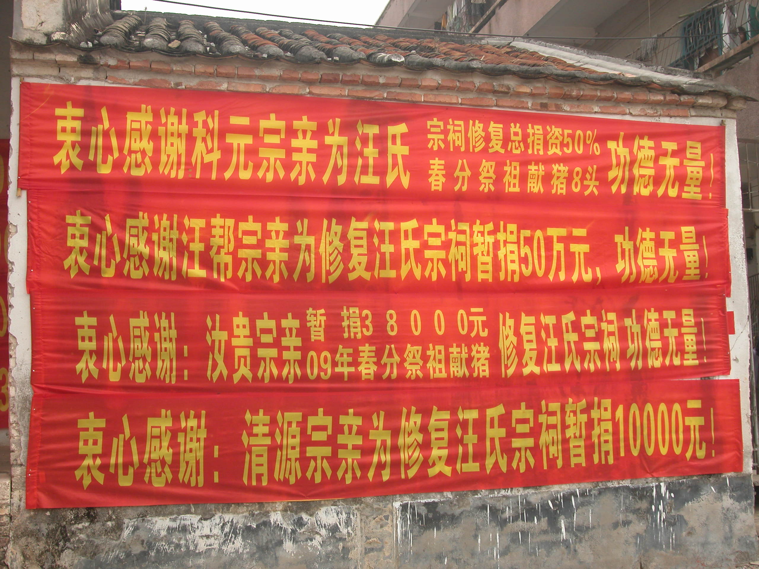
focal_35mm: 38
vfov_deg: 37.7
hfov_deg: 49.0
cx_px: 380
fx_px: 833
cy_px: 284
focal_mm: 9.7
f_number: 4.9
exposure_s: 1/232
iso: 100
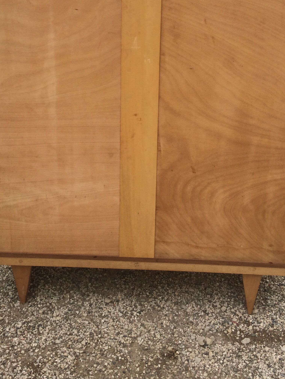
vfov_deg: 39.3
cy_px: 91
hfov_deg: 30.9
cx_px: 157
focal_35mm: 47
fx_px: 516
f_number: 2.2
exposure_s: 1/402
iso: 32
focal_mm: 4.15
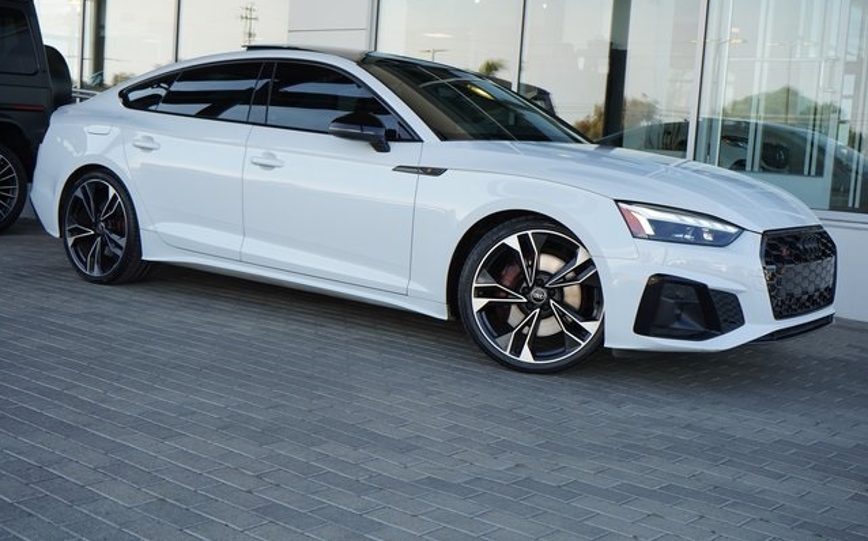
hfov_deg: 45.3
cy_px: 252
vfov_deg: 29.2
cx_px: 434
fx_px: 1040
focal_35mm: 44
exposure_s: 1/400
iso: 1000
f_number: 8
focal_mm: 43
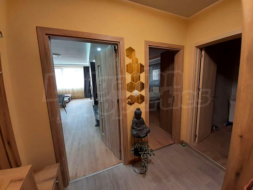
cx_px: 126
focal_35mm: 13
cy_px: 95
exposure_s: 1/50
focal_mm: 1.42
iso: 125
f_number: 2.2
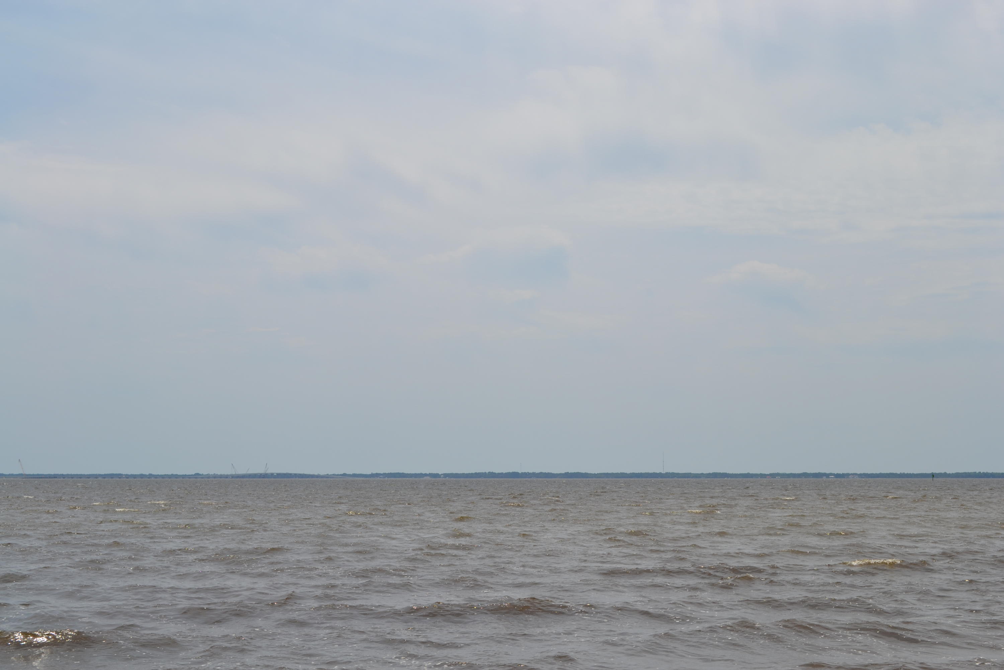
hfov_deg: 37.9
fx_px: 1464
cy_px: 335
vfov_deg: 25.8
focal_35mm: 52
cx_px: 502
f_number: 10
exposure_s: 1/400
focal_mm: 35
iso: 100
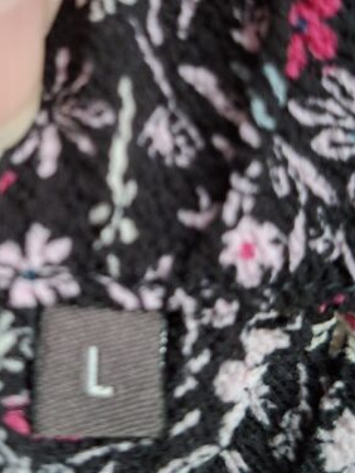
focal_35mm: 49
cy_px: 181
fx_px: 670
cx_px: 70
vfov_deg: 38.7
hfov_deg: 29.0
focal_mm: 5.54
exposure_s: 1/25
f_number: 1.8
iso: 500
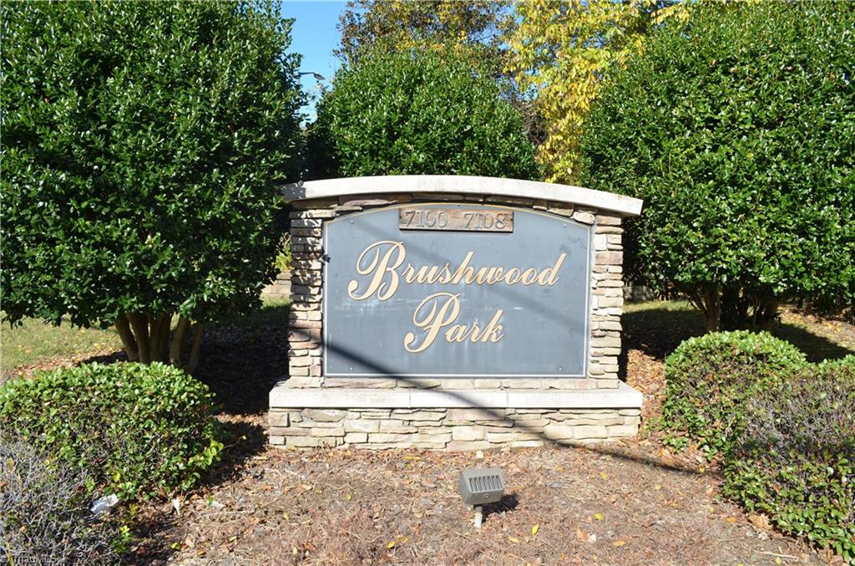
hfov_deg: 67.5
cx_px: 428
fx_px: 640
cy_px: 283
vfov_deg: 47.7
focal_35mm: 27
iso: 100
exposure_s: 1/160
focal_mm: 18
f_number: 7.1
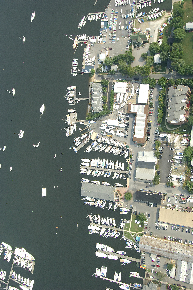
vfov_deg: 53.2
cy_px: 145
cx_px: 96
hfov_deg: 36.8
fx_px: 290
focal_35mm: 36
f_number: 5.6
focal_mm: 24
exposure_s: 1/1000
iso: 400
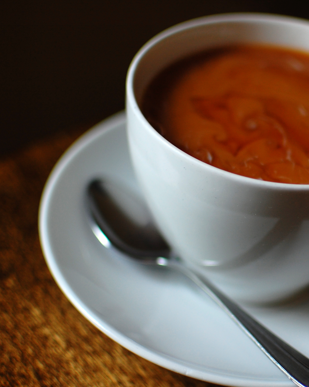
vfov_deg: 25.5
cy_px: 194
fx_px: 854
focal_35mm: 75
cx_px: 215
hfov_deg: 20.4
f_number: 1.8
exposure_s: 1/125
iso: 200
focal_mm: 35
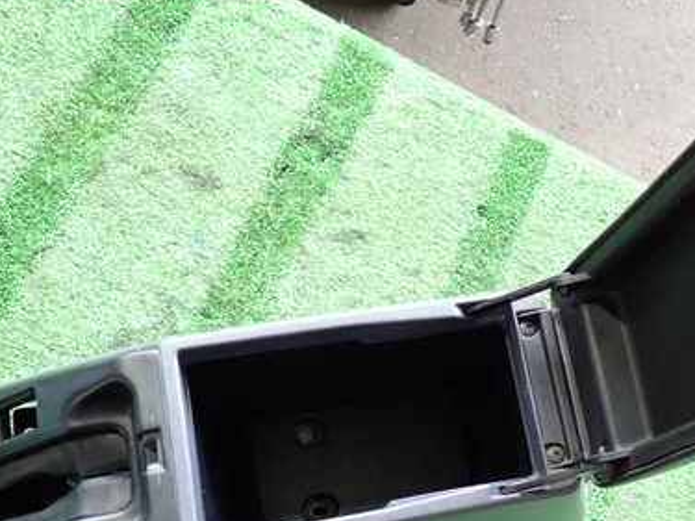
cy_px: 367
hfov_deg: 39.1
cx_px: 480
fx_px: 963
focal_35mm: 48
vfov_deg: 29.9
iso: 200
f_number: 2.3
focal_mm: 5.4
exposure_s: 1/30
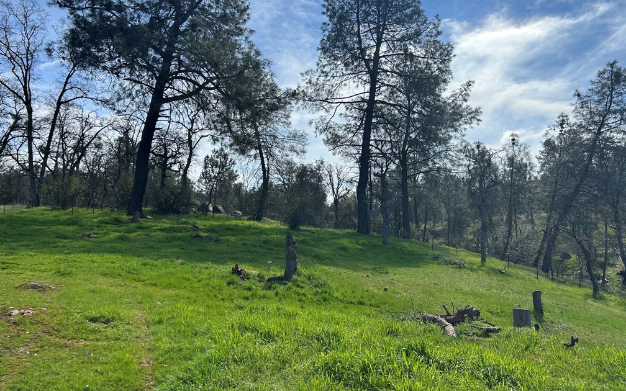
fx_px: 478
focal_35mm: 28
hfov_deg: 66.5
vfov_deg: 44.5
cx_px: 310
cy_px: 177
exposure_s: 1/4630
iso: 50
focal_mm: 5.7
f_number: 1.5
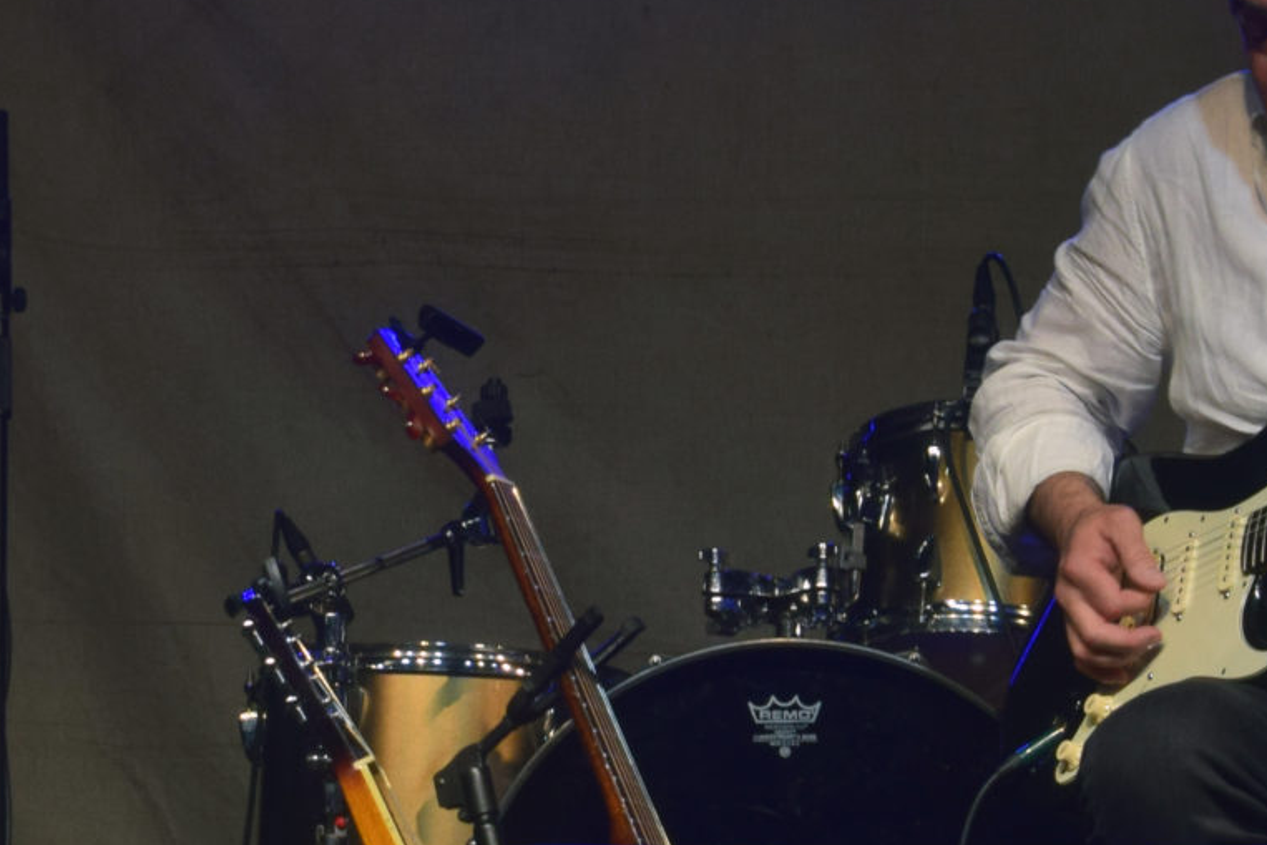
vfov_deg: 5.0
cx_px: 110
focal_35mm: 277
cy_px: 356
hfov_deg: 7.4
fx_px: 9739
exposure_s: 1/80
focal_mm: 55
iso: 400
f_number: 8
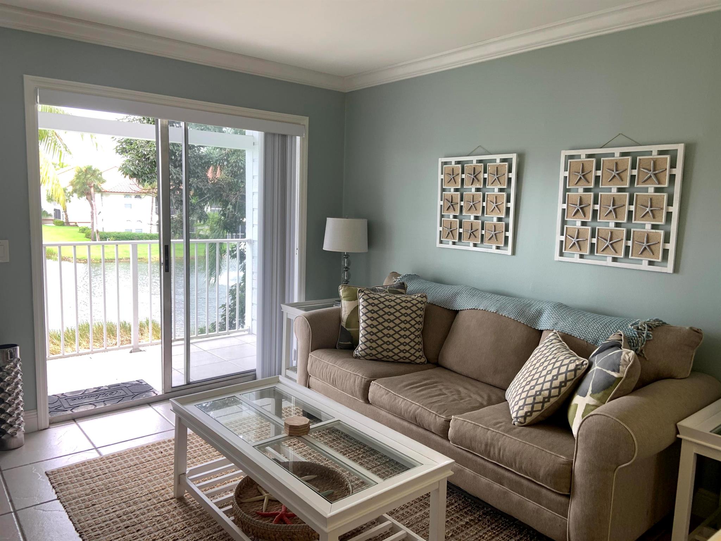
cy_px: 270
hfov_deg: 67.3
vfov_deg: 53.1
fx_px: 542
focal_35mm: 26
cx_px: 360
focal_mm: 4.25
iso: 32
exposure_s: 1/120
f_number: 1.8
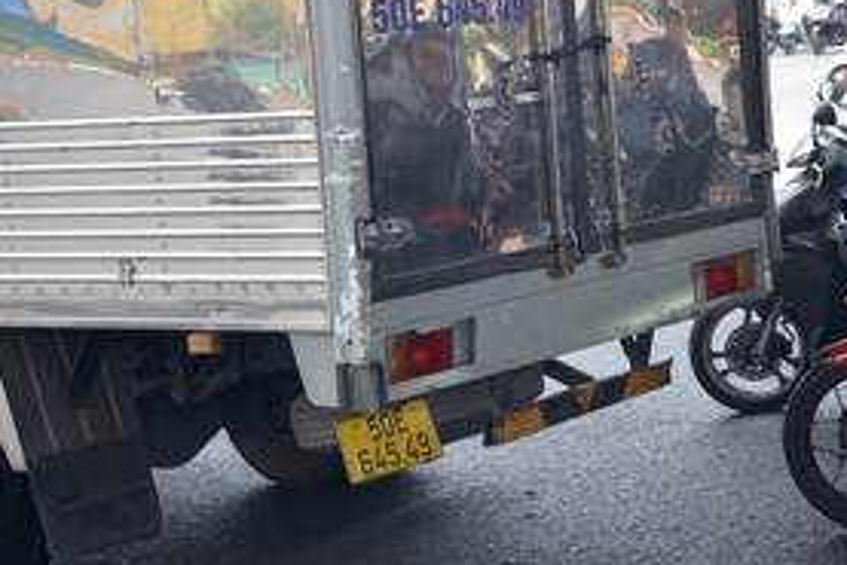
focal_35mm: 104
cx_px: 856
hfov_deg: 19.1
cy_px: 23
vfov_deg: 13.0
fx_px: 2448
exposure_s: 1/160
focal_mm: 45
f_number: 4.2
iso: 100
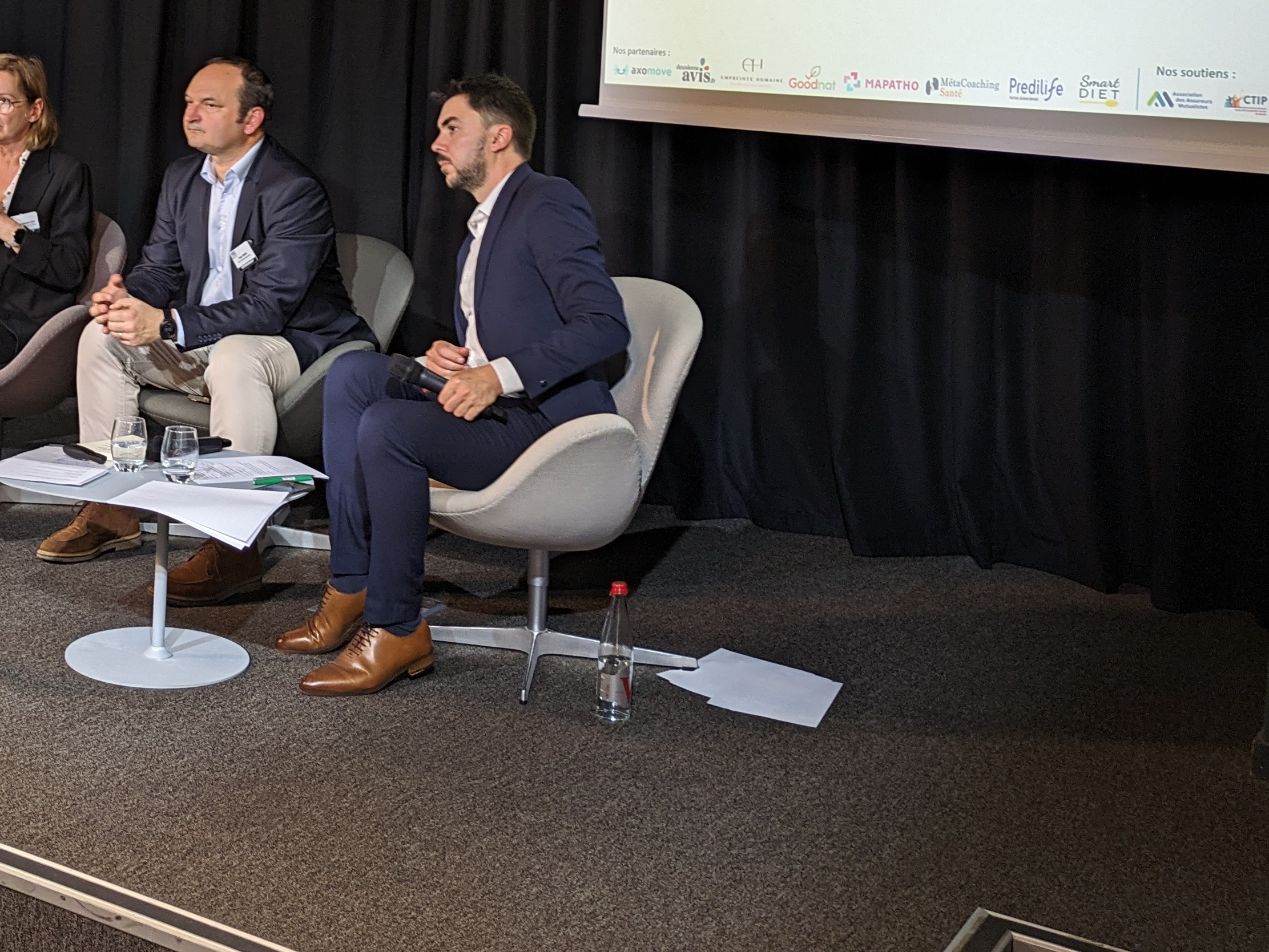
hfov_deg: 35.8
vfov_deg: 27.0
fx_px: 1907
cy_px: 86
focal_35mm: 52
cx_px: 290
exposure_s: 1/33.3
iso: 46
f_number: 1.89
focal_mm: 5.43
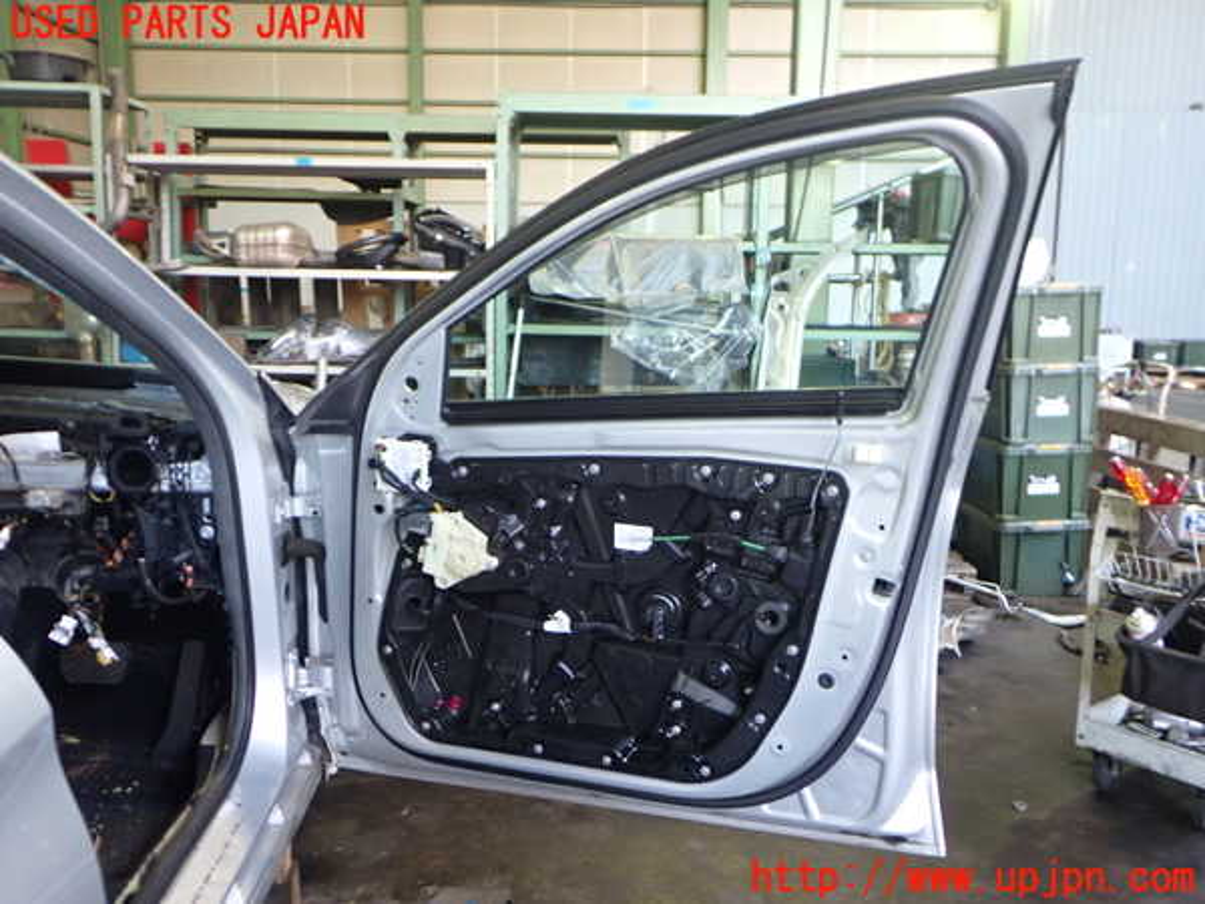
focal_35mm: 30
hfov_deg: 60.0
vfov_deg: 46.8
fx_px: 1044
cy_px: 452
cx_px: 602
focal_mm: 5.4
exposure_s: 1/30
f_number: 2.3
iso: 250
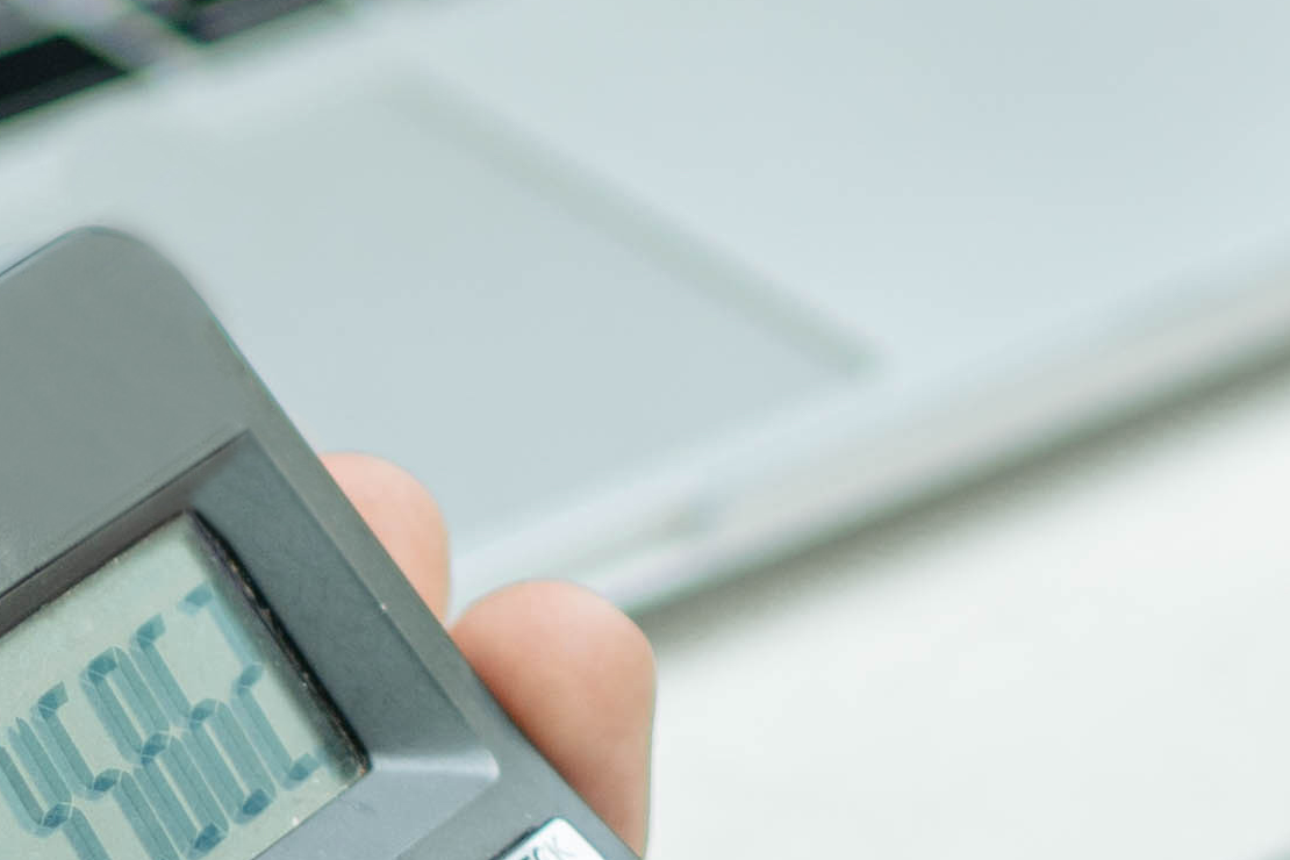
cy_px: -287
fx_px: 10165
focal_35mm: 284
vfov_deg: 4.8
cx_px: 1730
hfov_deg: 7.2
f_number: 1.8
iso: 125
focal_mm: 35
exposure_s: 1/400
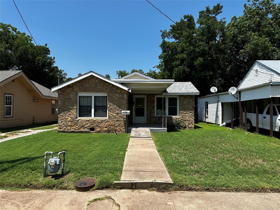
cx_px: 140
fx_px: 194
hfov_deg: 71.6
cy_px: 105
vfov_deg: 56.8
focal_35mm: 24
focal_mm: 6.86
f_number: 1.78
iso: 80
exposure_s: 1/4016
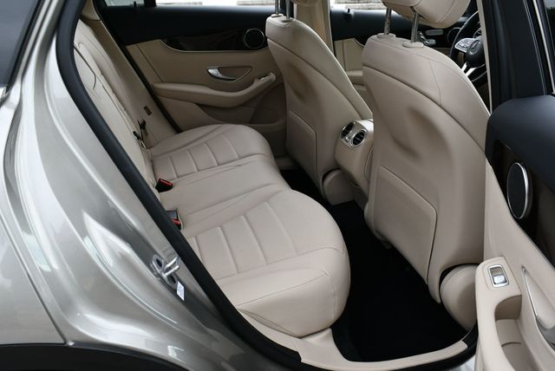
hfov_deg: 53.1
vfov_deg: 36.9
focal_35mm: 36
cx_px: 278
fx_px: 555
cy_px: 186
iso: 220
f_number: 5.6
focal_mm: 18
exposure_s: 1/250
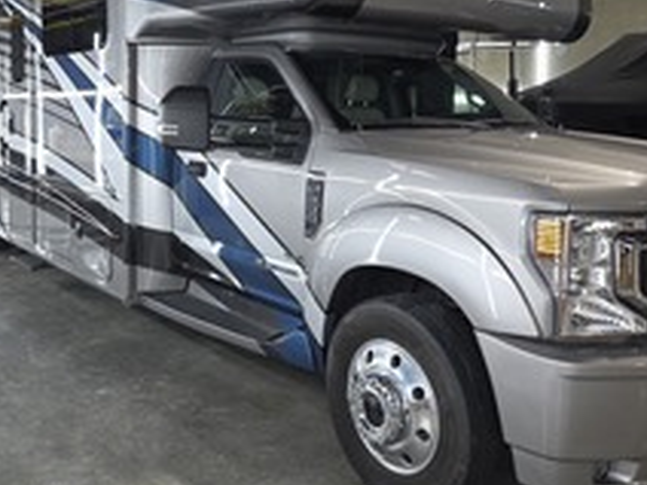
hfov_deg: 49.0
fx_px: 710
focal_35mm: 38
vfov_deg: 37.2
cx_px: 311
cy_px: 148
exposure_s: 1/60
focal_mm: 6.3
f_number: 1.7
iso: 100
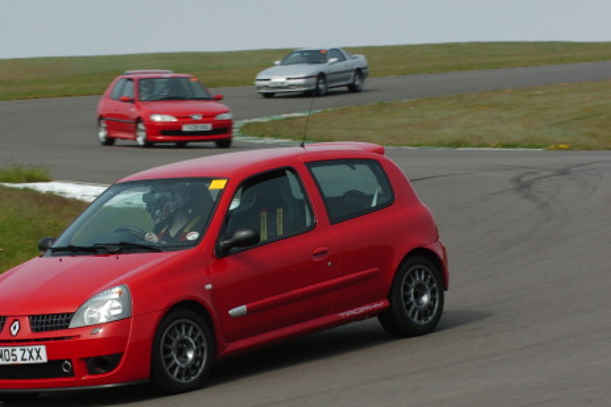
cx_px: 238
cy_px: 273
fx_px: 3854
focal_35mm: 227
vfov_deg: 6.1
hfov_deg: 9.1
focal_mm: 110
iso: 200
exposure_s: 1/400
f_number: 8.5
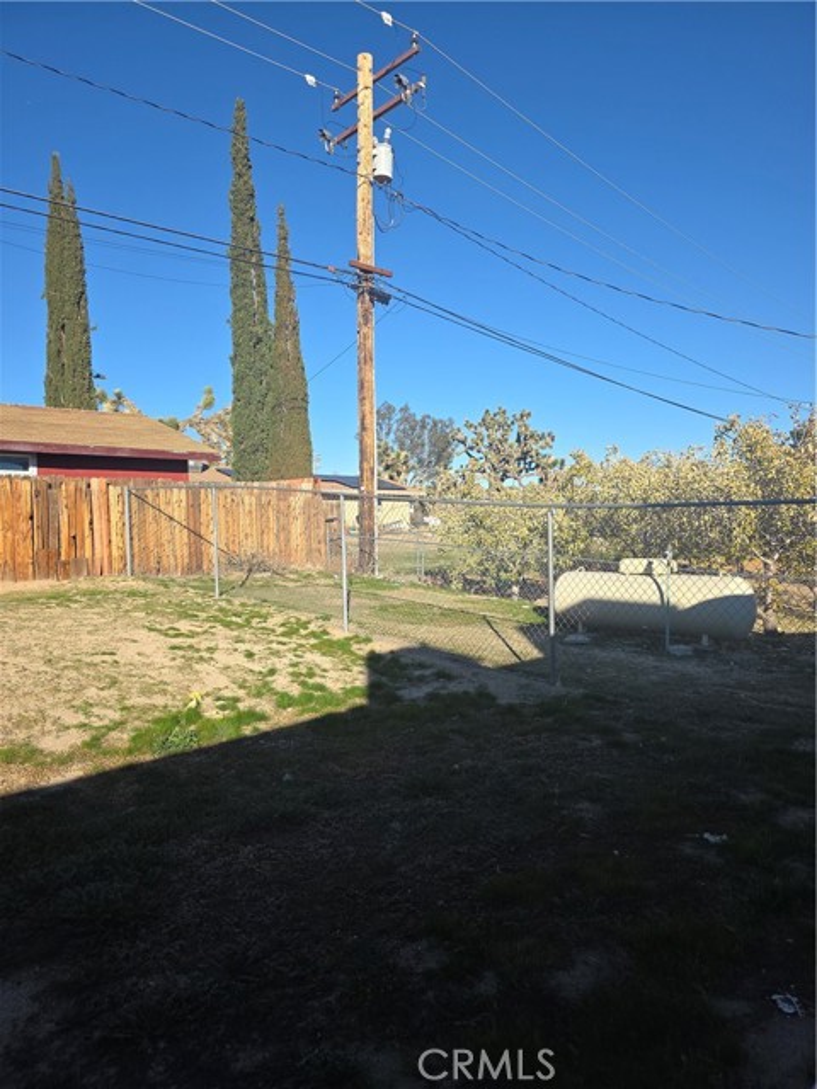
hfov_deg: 58.9
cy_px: 544
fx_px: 724
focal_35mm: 23
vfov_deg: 73.9
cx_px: 408
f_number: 1.7
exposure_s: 1/3972
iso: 80
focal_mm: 6.3
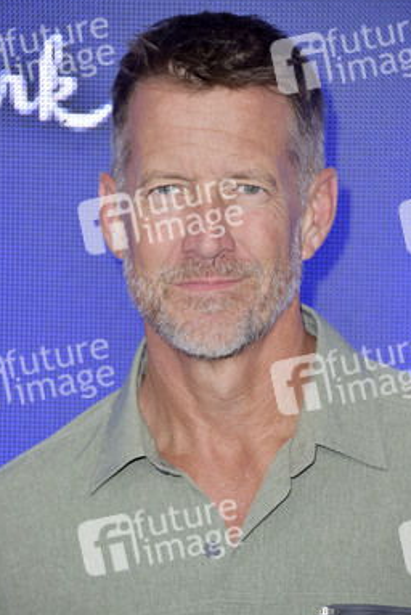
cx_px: 208
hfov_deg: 5.7
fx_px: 4102
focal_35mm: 240
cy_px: 297
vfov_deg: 8.6
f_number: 7.1
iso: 320
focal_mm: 230
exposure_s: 1/250
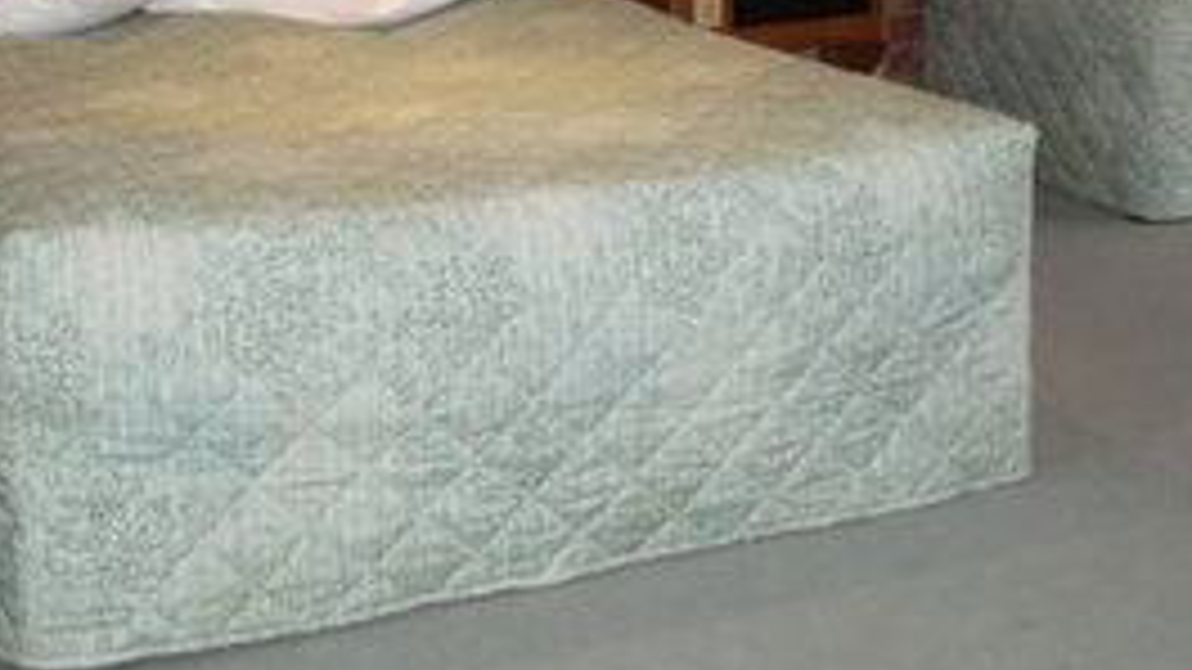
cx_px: 841
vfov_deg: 17.1
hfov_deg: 30.2
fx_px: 2181
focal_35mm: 69
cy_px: -13
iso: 160
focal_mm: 5.86
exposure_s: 1/40
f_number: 2.8
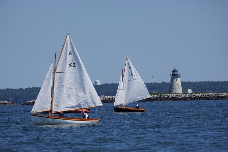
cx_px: 114
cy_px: 76
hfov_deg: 4.4
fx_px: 2973
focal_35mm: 470
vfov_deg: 2.9
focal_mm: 313
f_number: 5.6
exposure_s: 1/2000
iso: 160
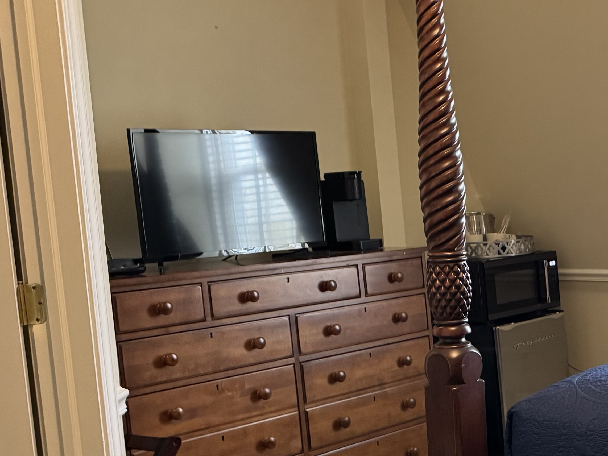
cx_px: 737
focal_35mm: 60
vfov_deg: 24.3
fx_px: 1054
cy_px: 298
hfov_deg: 28.0
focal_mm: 6.76
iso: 500
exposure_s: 1/60
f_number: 1.78
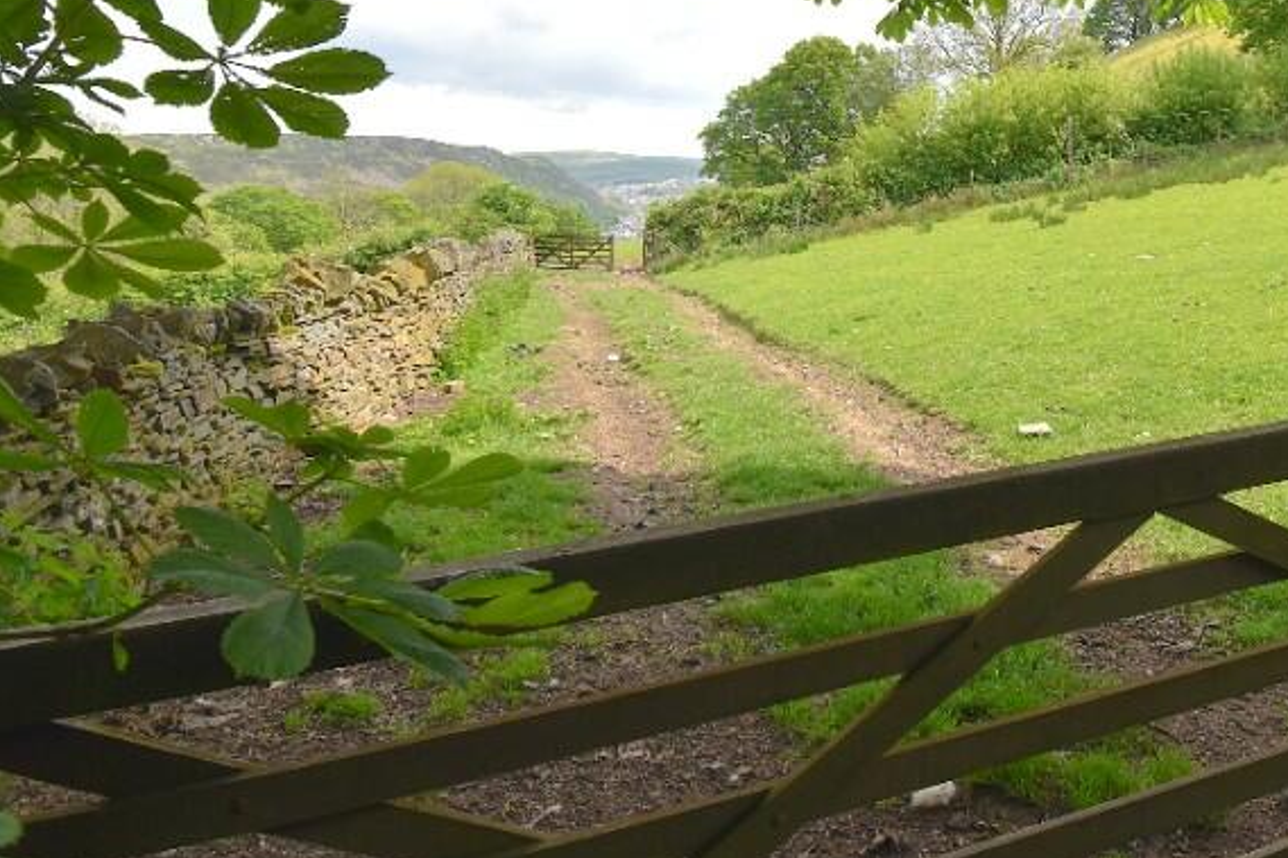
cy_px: 194
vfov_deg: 45.9
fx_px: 966
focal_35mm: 27
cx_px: 901
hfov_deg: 64.9
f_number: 8
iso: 200
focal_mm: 10
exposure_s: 1/250
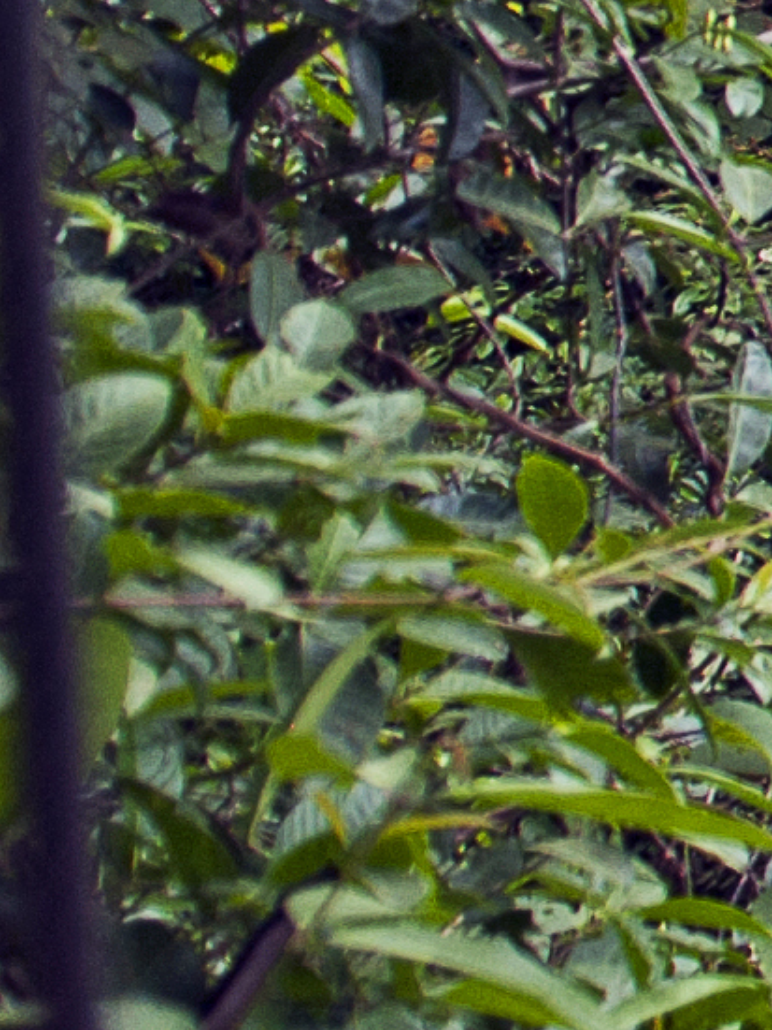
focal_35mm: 141
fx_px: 4194
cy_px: -550
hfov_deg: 6.6
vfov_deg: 13.2
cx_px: 3651
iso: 200
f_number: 2.8
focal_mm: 19
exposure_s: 1/1000
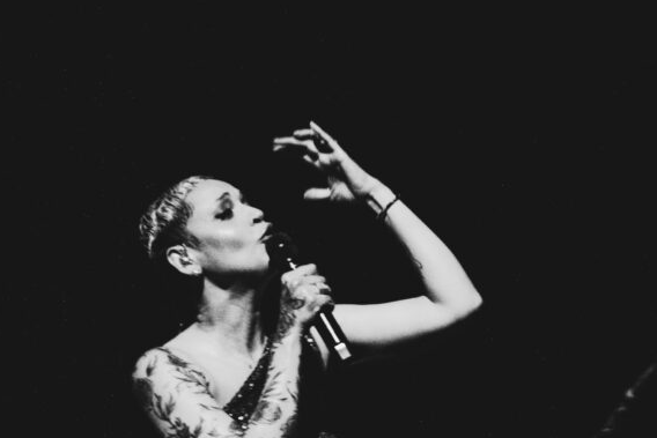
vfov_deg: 3.9
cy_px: 387
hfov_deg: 5.9
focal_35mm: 350
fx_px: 6389
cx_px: 525
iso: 3200
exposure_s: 1/125
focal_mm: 95
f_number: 2.8
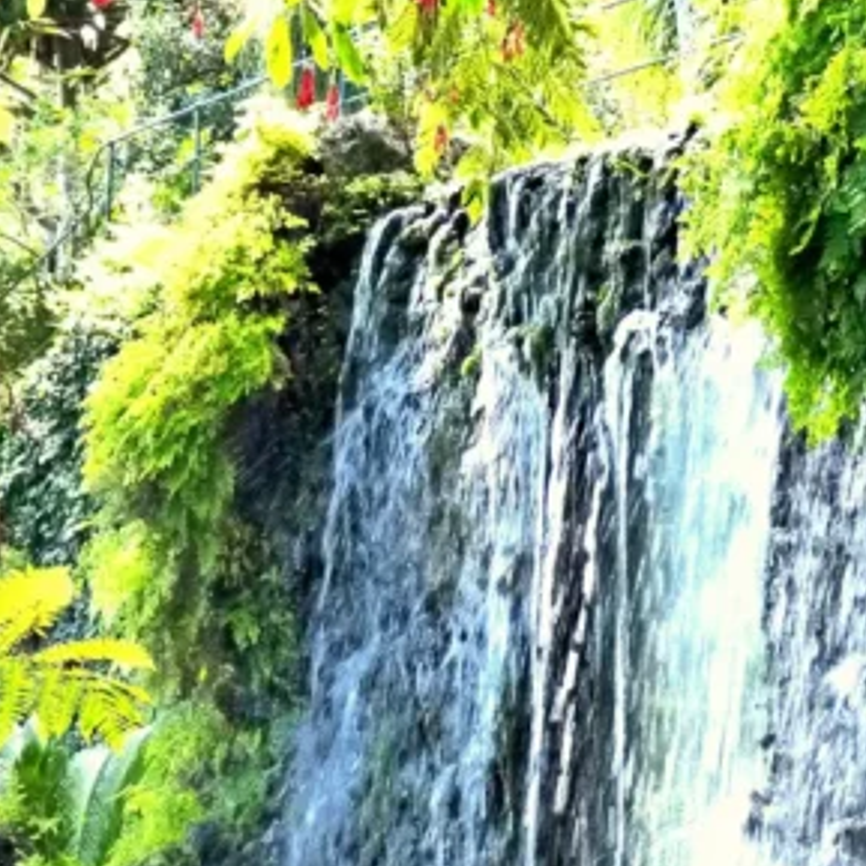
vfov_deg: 19.8
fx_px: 2462
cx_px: 321
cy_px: 638
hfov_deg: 19.9
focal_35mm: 87
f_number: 3
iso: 400
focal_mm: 6.6
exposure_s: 1/50
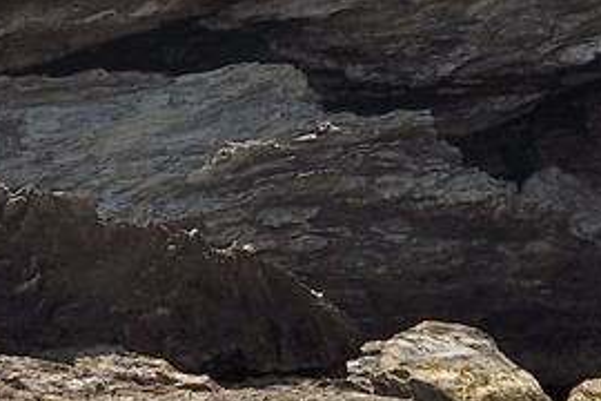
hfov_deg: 1.7
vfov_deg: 1.2
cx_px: -1169
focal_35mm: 1185
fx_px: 19781
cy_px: -385
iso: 200
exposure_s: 1/500
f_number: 9
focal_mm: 200
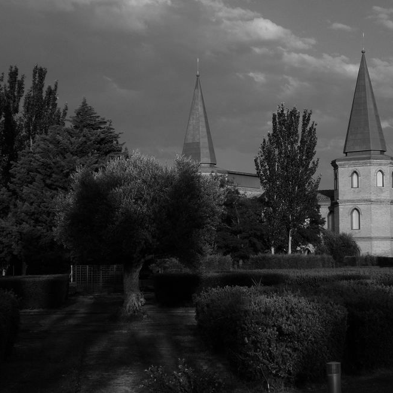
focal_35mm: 78
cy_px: 181
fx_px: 1002
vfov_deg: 22.2
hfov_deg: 22.1
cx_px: 243
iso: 80
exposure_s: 1/320
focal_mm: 10.3
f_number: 4.9
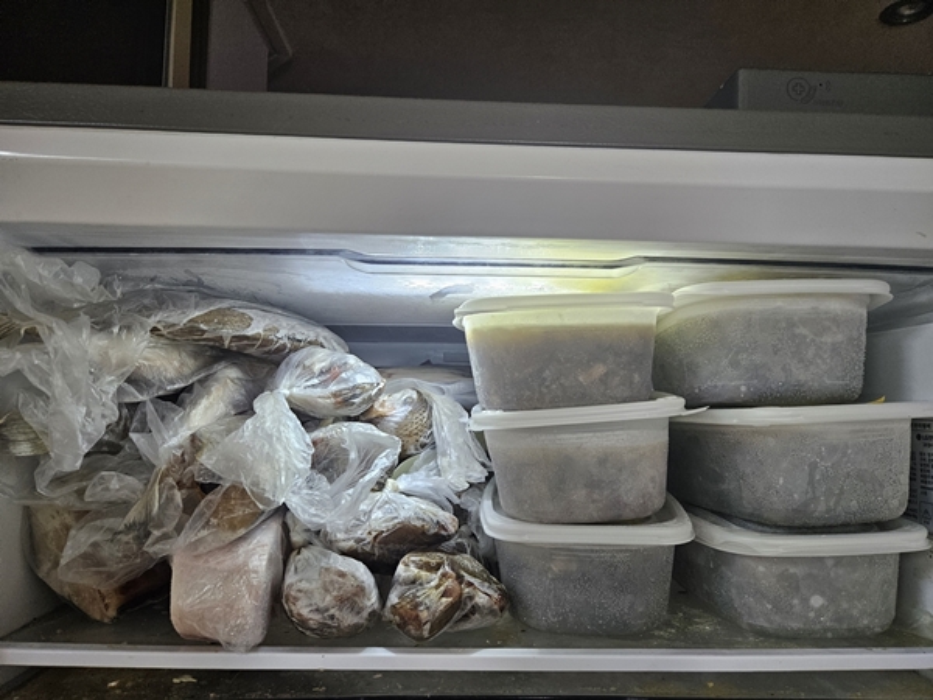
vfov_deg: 58.9
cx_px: 466
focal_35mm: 23
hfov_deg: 73.9
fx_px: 620
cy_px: 350
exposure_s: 1/120
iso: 200
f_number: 1.8
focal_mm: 5.4
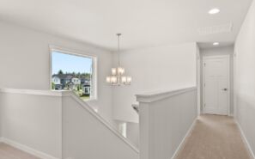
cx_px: 124
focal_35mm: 22
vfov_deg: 54.9
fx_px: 153
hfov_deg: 79.7
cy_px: 86
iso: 500
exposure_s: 1/15
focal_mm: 16
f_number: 8
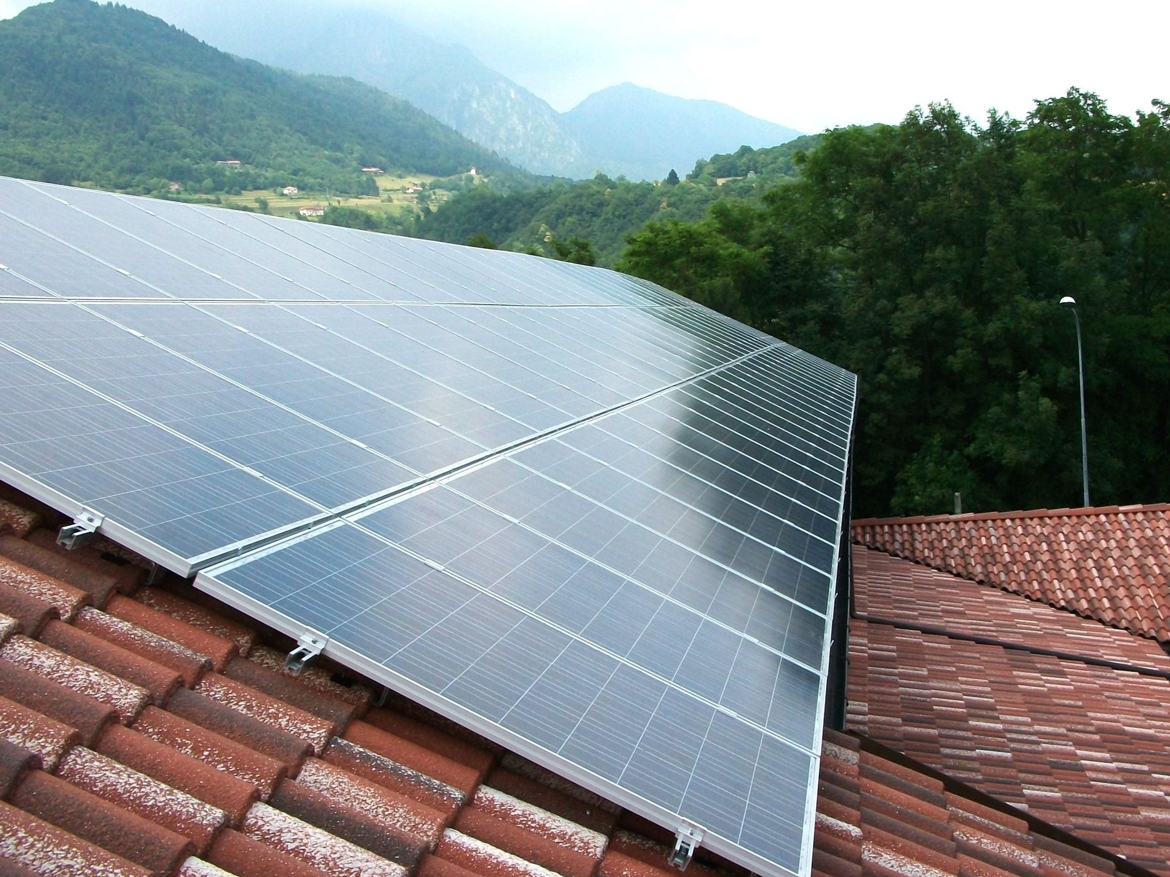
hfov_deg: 52.6
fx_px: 1183
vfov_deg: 40.7
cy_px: 448
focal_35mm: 35
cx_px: 572
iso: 80
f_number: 5.5
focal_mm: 5.7
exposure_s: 1/250
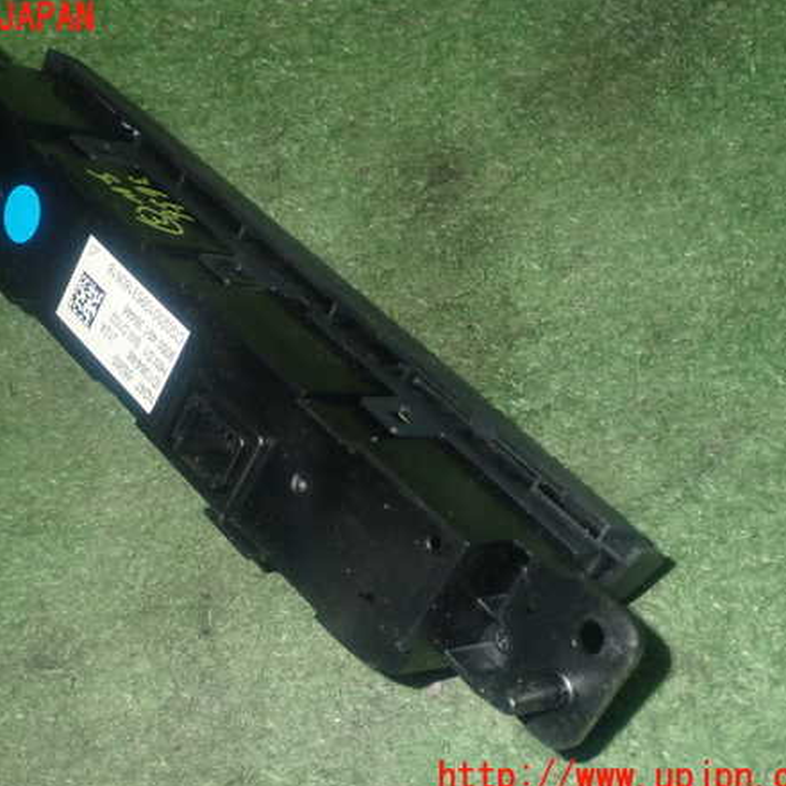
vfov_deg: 32.2
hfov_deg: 32.1
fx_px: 1362
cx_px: 305
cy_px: 398
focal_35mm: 53
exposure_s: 1/40
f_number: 9
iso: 800
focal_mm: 7.84
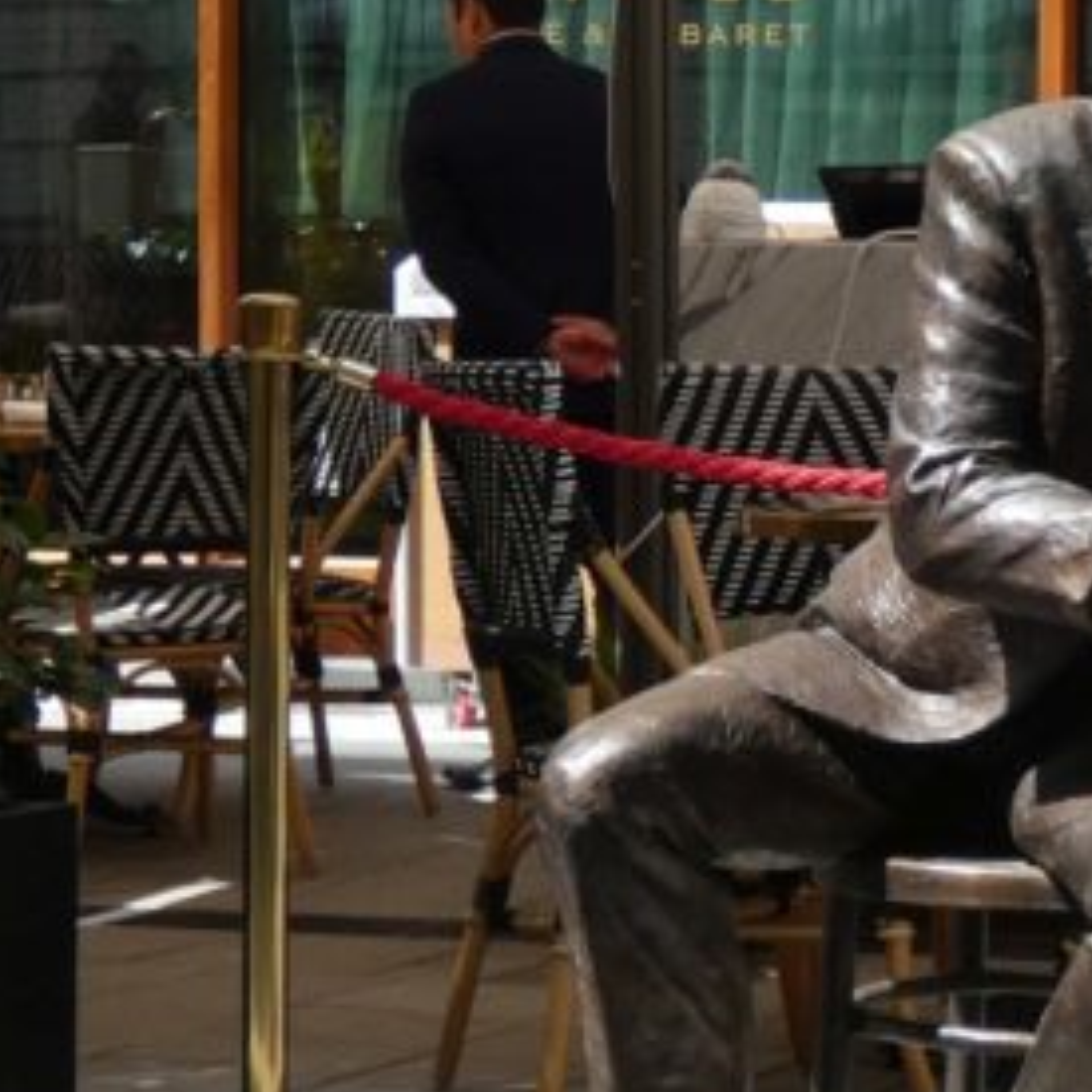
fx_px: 5639
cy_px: 564
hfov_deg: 10.9
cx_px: 1330
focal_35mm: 158
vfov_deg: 11.1
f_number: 3.8
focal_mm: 8.6
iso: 80
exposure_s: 1/400
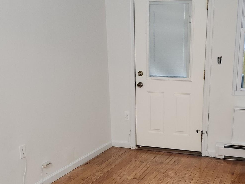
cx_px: 159
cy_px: 140
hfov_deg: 39.3
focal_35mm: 48
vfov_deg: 29.7
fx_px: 340
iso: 100
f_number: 1.8
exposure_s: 1/40
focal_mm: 5.4
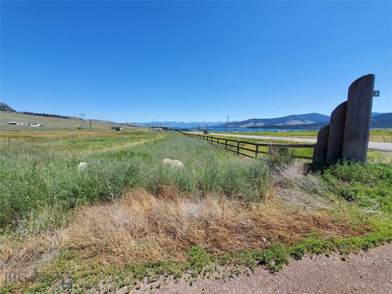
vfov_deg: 89.9
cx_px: 196
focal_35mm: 13
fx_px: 147
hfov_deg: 106.2
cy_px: 147
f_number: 2.2
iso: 50
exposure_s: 1/942
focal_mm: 1.8
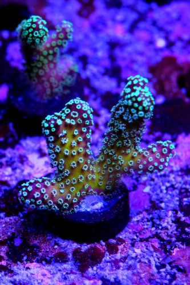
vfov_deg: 17.1
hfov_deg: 11.4
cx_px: 95
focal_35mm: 120
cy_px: 142
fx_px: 951
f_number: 9
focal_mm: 80
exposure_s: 1/125
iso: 6400
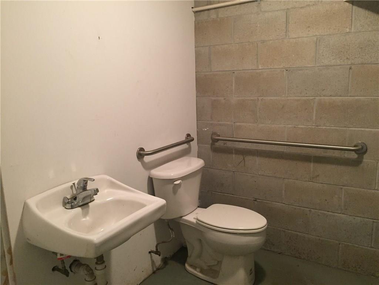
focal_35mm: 29
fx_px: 318
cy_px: 142
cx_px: 190
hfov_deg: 61.7
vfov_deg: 48.2
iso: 250
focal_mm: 4.15
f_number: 2.2
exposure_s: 1/24
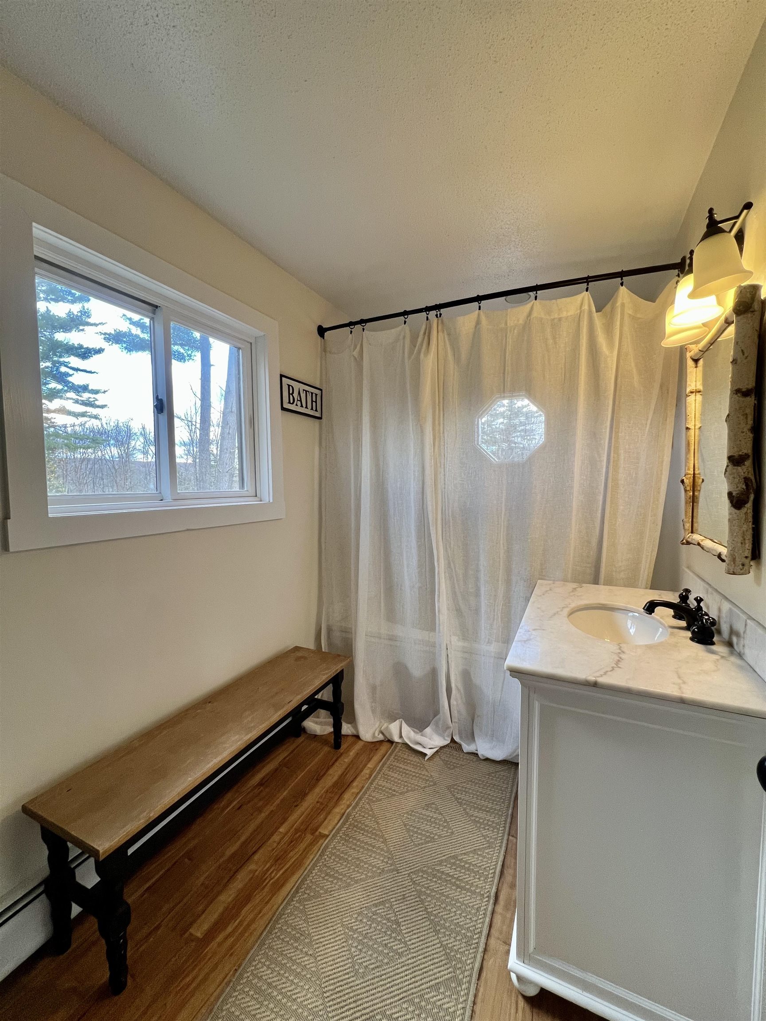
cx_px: 383
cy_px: 510
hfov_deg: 89.9
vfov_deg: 106.2
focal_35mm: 13
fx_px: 384
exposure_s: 1/120
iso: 160
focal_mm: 1.57
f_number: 1.8
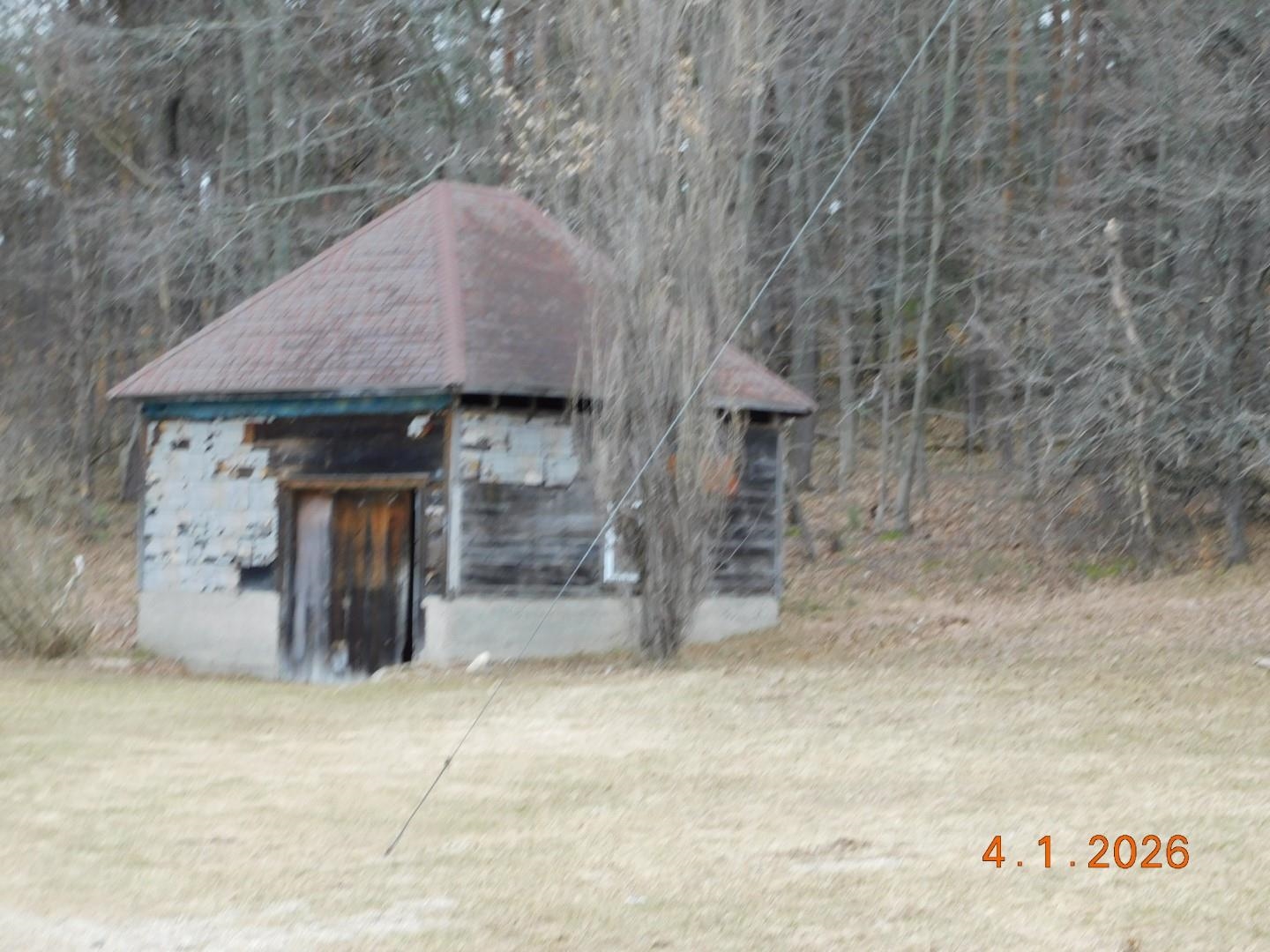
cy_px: 476
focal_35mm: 91
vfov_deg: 16.2
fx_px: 3339
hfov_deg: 21.5
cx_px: 635
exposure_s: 1/125
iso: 125
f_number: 4.5
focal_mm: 16.1
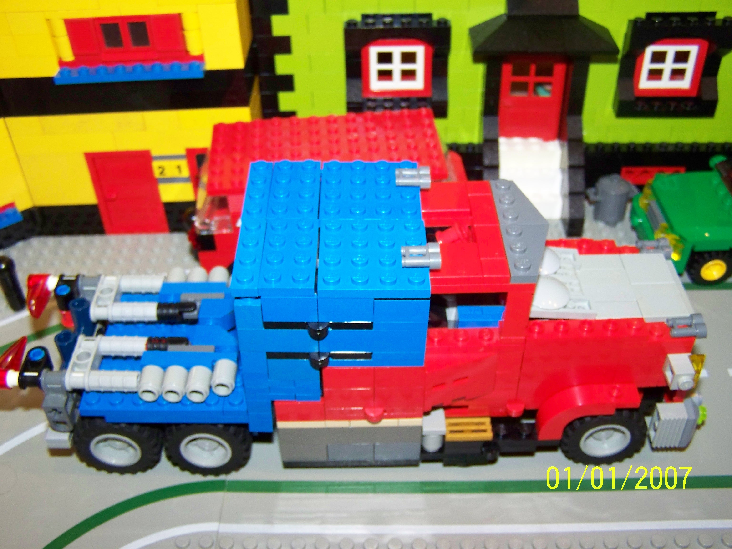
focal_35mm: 38
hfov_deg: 49.0
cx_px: 366
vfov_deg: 37.7
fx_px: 804
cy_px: 274
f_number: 2.8
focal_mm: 6.3
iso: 200
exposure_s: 1/30
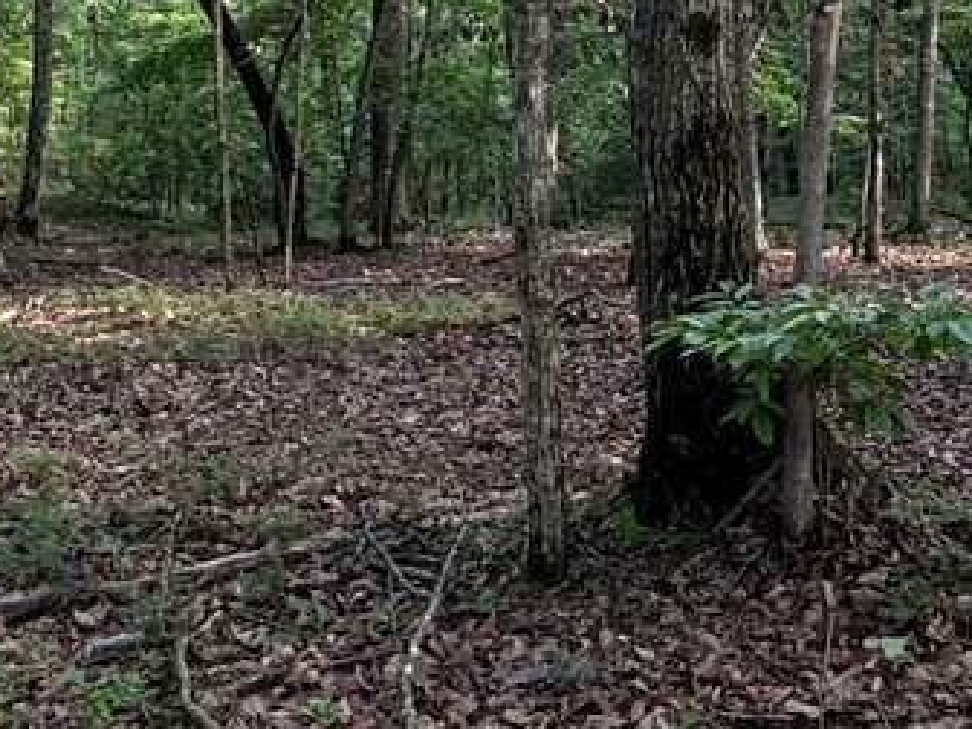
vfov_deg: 21.4
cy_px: -172
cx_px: 621
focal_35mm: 63
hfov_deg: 30.6
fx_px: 1769
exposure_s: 1/99
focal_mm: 2.22
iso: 200
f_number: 2.2
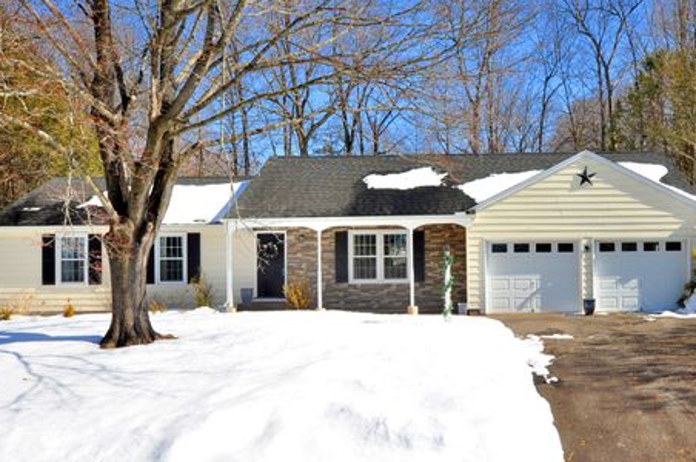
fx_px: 609
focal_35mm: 32
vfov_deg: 41.5
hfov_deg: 59.4
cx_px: 366
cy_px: 236
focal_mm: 19
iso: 200
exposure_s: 1/320
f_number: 9
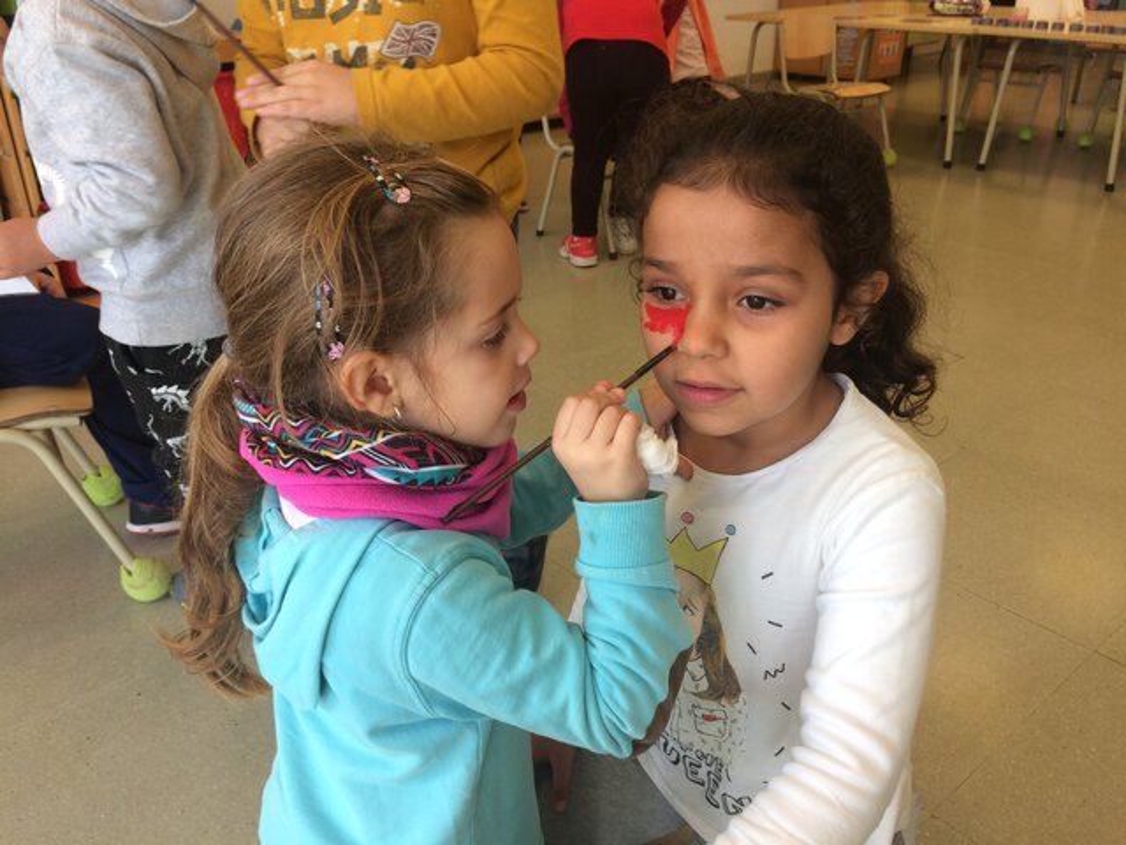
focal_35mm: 29
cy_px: 422
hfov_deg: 61.7
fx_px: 943
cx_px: 563
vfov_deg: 48.2
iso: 50
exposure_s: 1/100
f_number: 2.2
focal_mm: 4.15
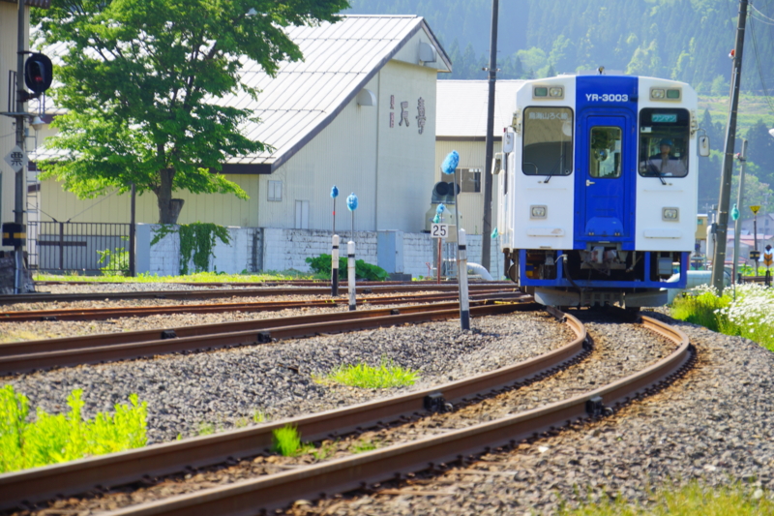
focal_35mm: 192
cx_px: 387
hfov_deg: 10.7
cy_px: 258
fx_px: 4127
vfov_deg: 7.2
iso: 100
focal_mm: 128
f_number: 6.7
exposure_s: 1/200
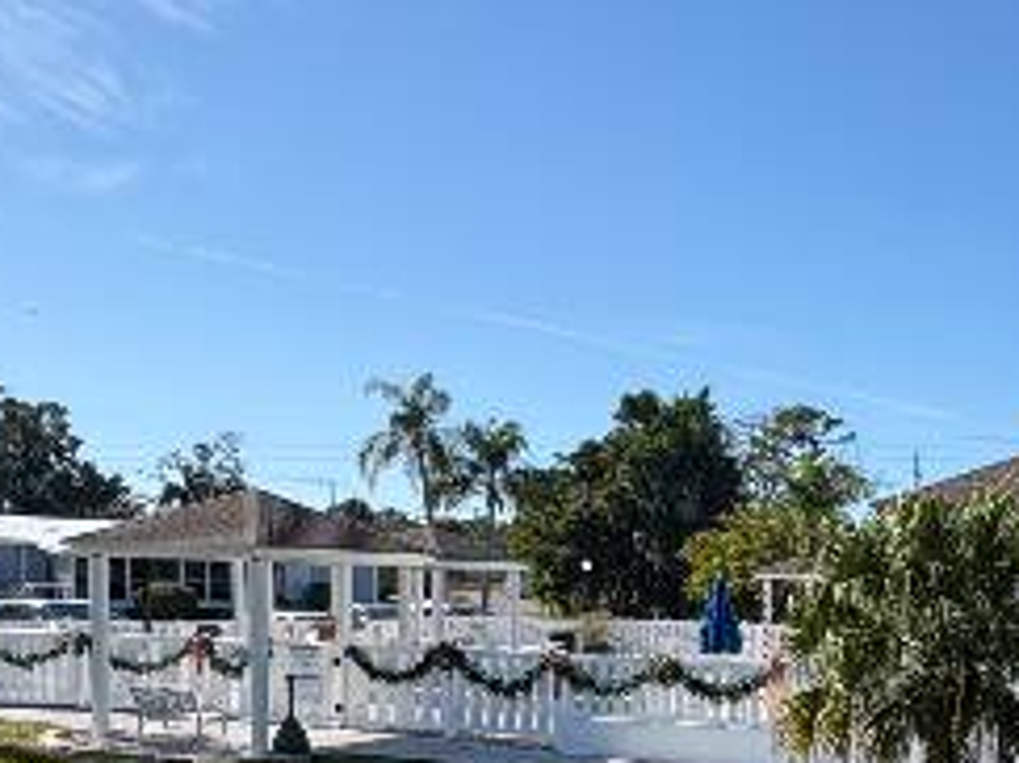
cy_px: 727
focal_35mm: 49
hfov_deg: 35.7
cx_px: 981
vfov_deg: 28.2
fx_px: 1442
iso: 50
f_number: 2.2
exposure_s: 1/1789
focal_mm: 2.22
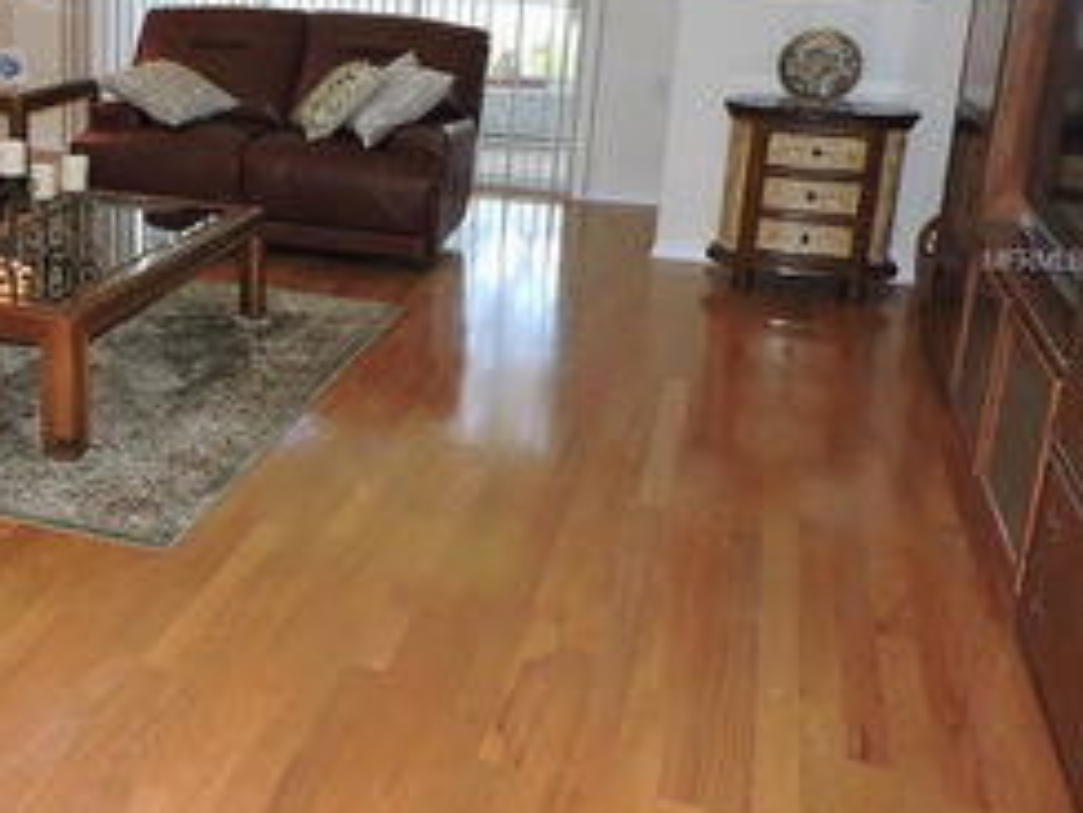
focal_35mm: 42
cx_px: 149
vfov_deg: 34.0
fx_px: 1314
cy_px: 262
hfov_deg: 41.9
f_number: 3
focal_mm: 4.3
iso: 200
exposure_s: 1/40
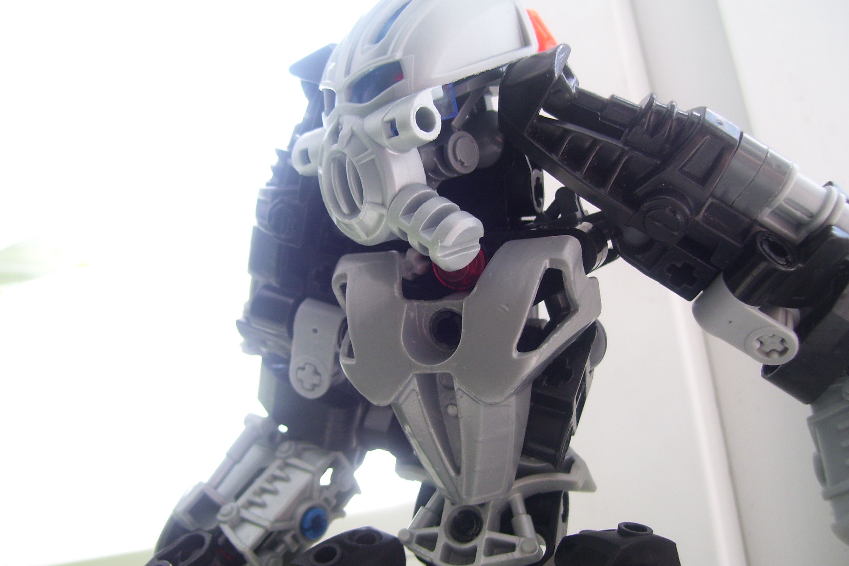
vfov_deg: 34.2
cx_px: 428
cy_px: 316
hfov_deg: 49.6
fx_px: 920
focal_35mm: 39
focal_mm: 6
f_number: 2.7
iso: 80
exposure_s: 1/125
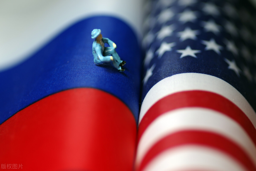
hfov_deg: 13.7
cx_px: 128
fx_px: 1066
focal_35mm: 150
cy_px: 86
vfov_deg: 9.1
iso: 100
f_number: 2.8
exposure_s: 1/80
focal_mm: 100
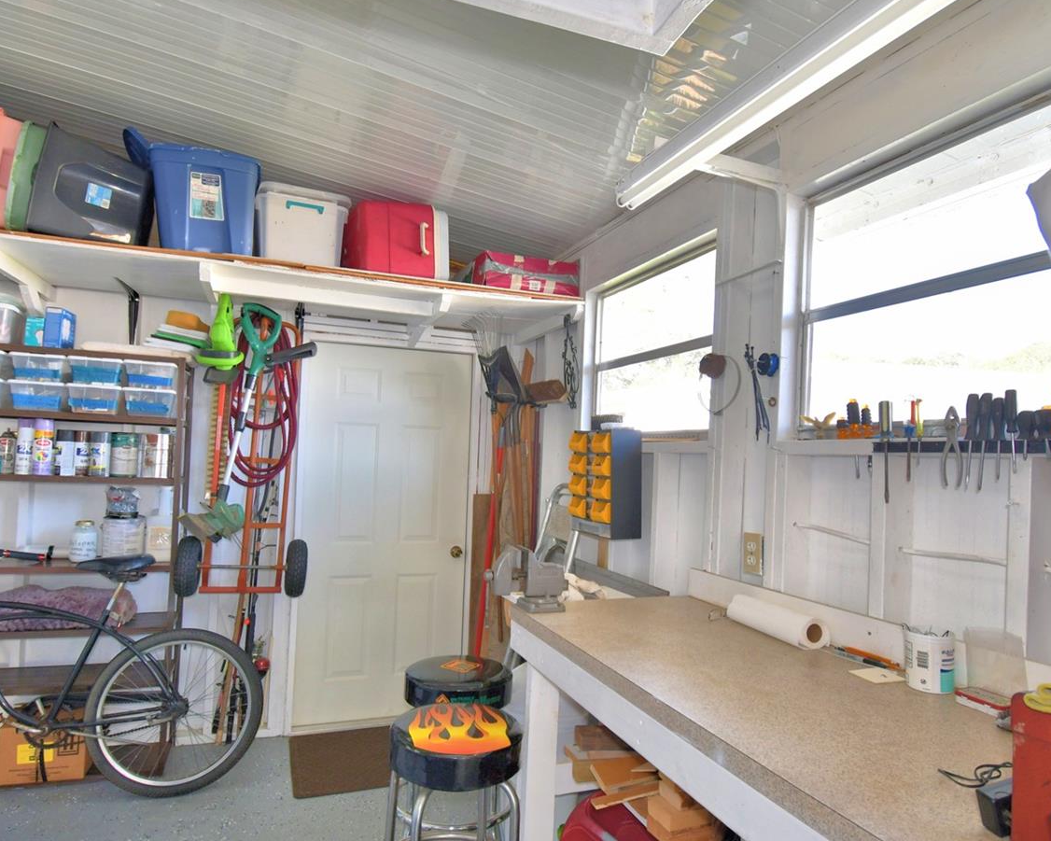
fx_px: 622
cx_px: 521
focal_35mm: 20
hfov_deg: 80.4
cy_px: 442
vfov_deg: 68.1
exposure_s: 1/50
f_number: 4.5
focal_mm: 10
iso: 200
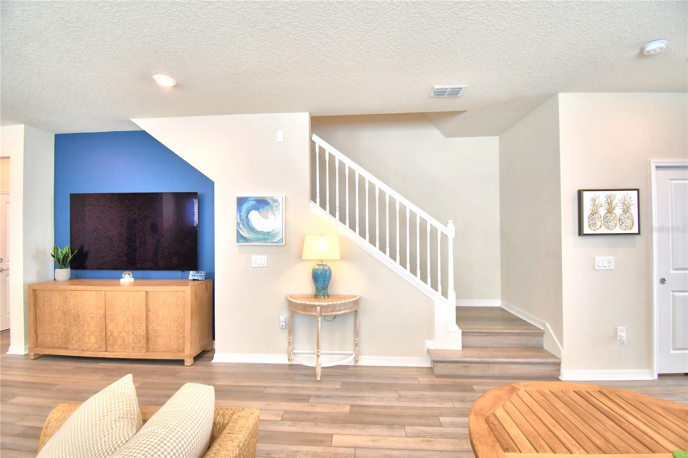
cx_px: 344
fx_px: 287
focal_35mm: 15
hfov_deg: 100.4
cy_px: 229
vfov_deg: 77.3
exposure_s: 1/125
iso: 400
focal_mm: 10
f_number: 4.5
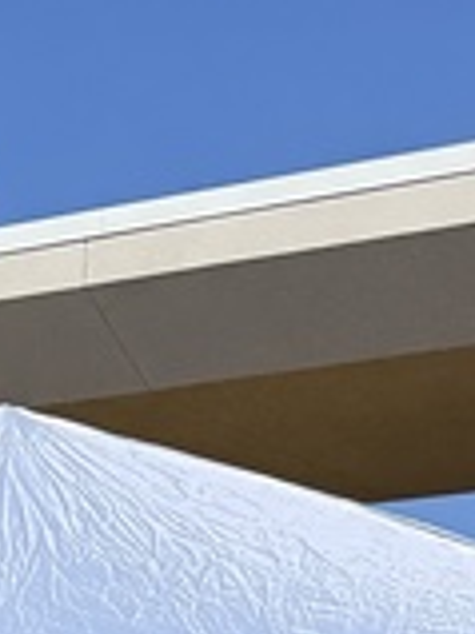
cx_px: -862
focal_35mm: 155
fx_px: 2840
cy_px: 1412
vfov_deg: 11.1
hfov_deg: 8.3
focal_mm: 6.76
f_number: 1.78
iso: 80
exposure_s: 1/5348
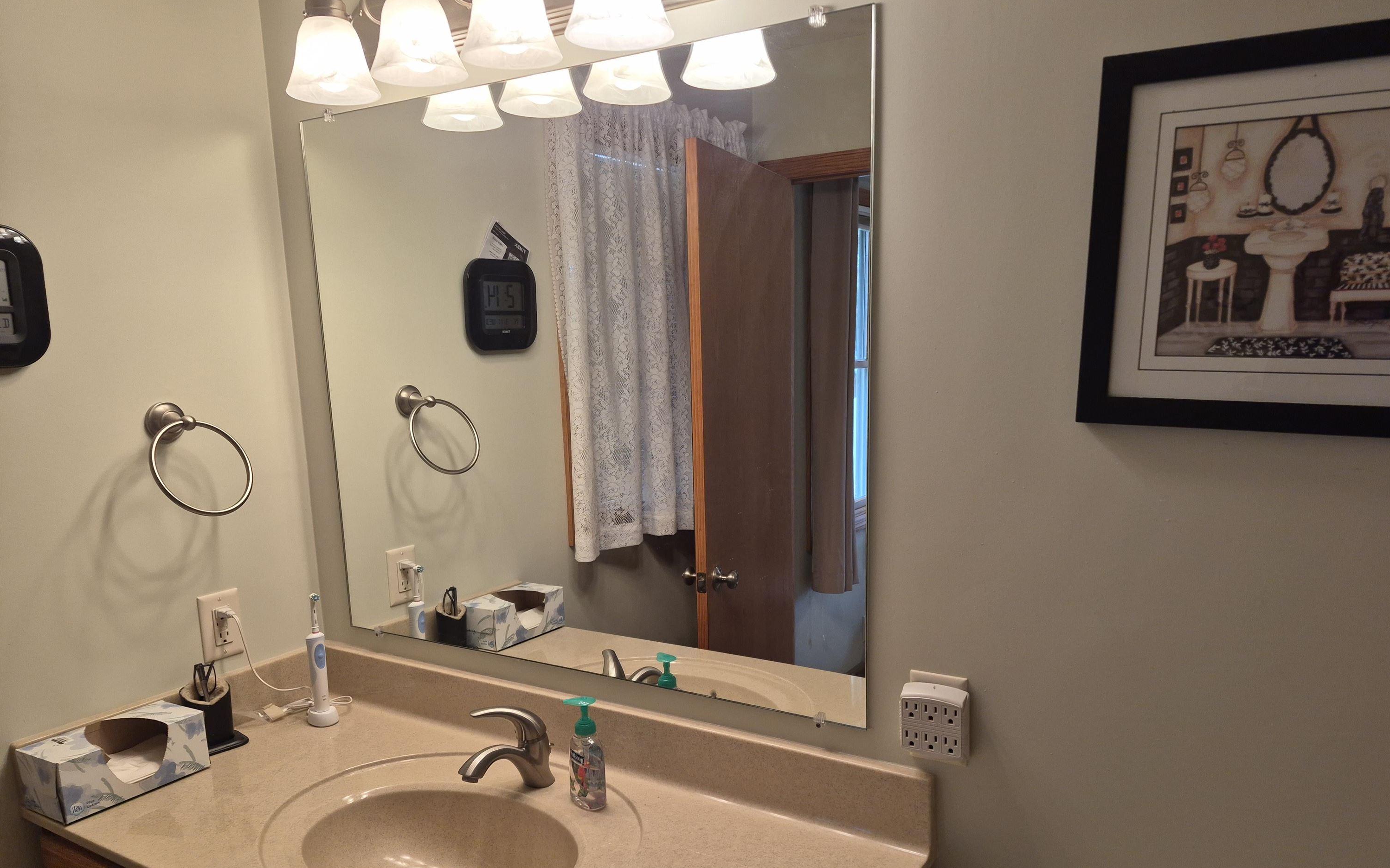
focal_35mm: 25
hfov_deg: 72.5
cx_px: 711
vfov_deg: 49.0
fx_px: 947
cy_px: 517
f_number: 1.8
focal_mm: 5.4
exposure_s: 1/120
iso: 125
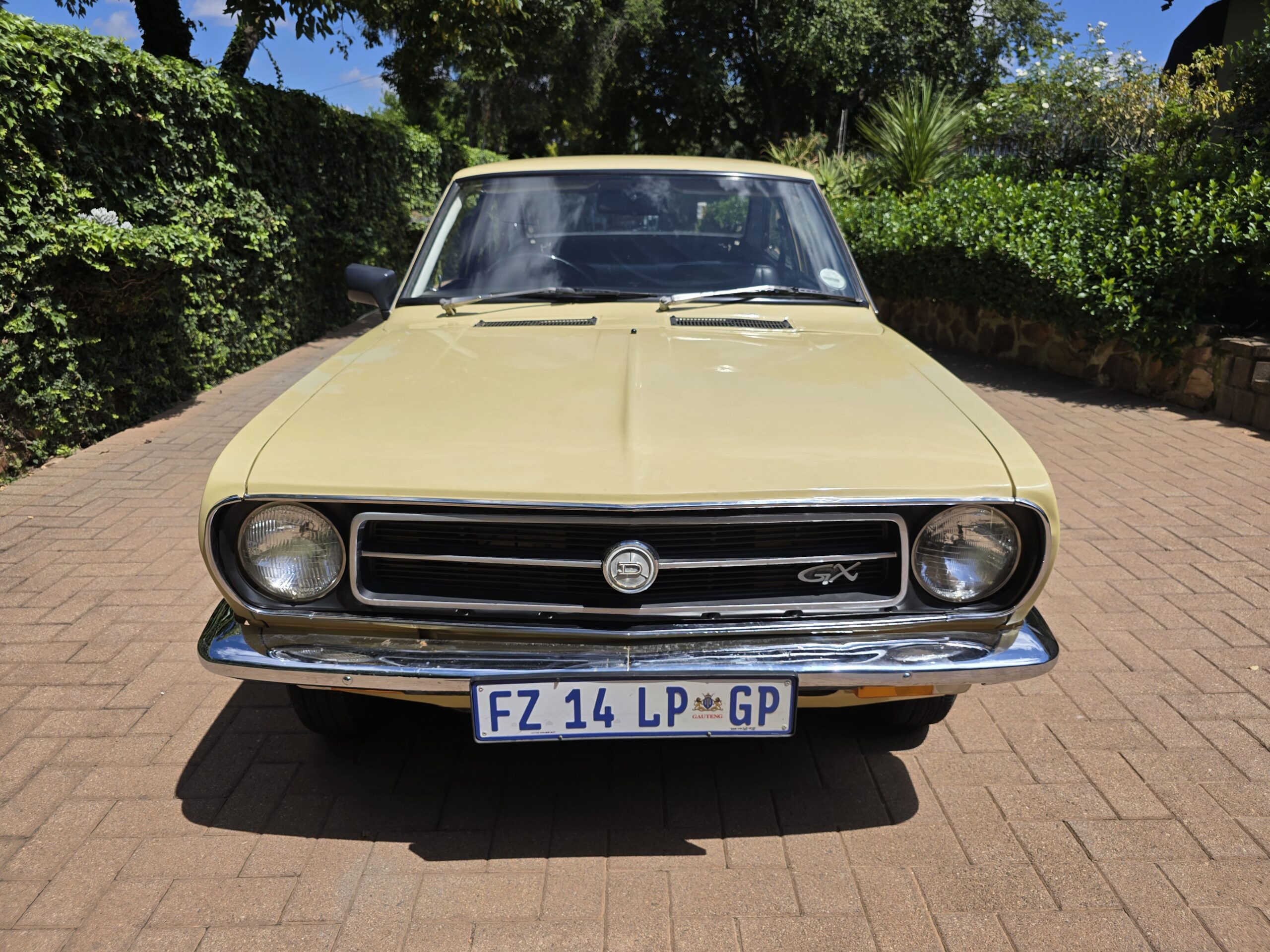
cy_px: 476
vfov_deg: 58.9
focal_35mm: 23
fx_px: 844
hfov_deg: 73.9
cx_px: 635
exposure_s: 1/1160
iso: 12
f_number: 1.7
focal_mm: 6.3
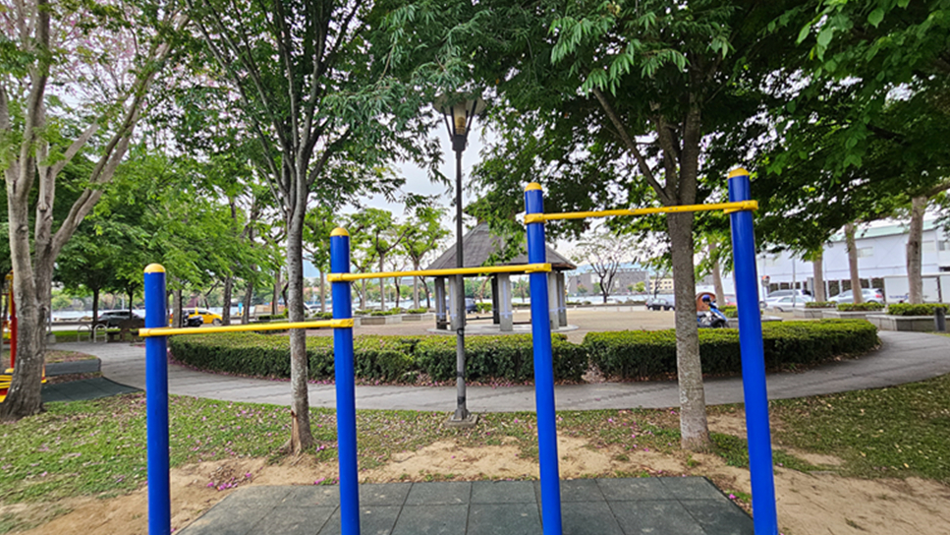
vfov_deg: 70.5
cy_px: 278
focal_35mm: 15
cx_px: 465
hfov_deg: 103.0
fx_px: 378
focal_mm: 2.2
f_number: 2.2
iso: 100
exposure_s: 1/60
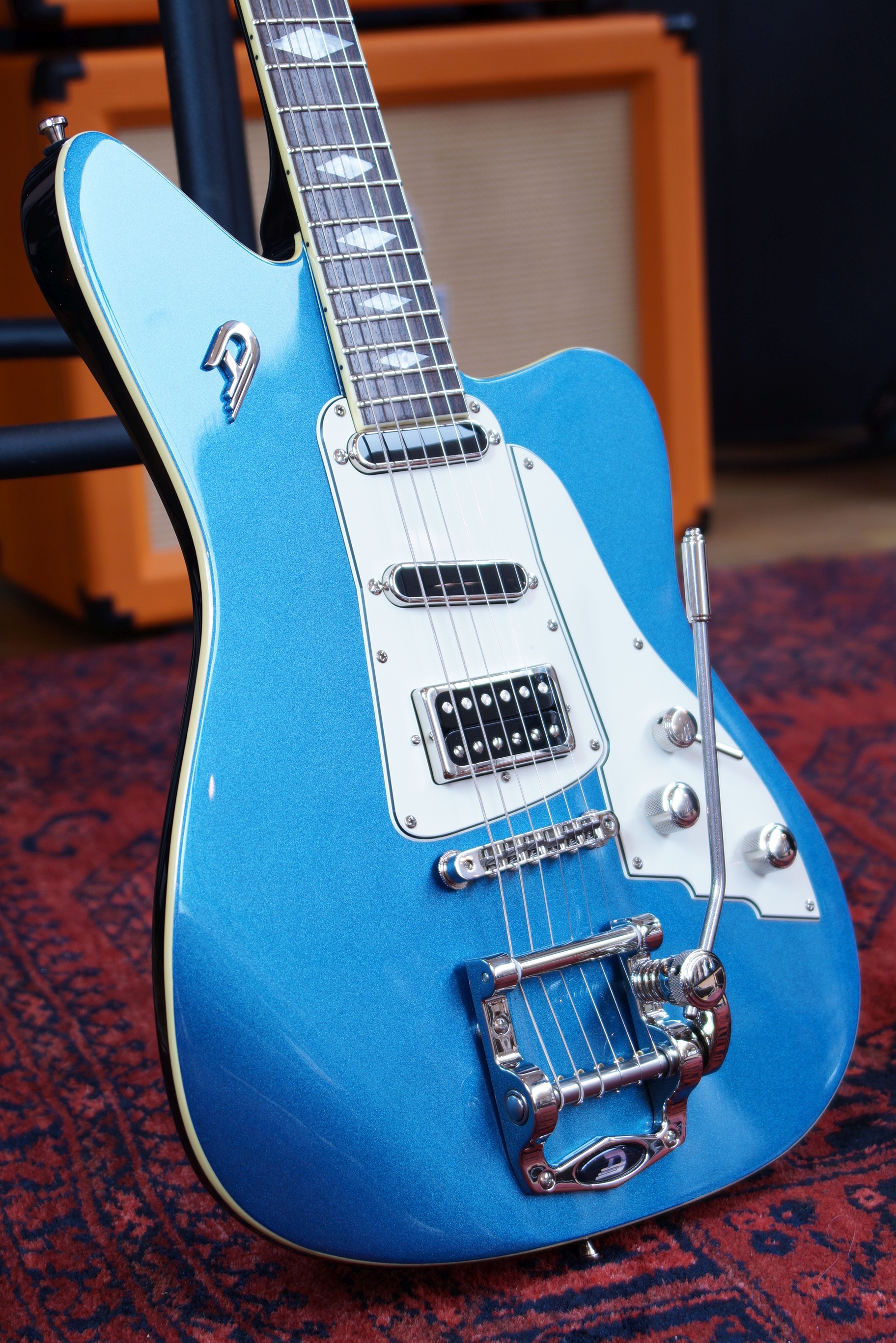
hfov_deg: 18.2
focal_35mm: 75
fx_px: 2800
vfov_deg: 27.0
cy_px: 672
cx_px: 448
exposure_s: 1/8
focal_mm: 50
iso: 100
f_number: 4.5
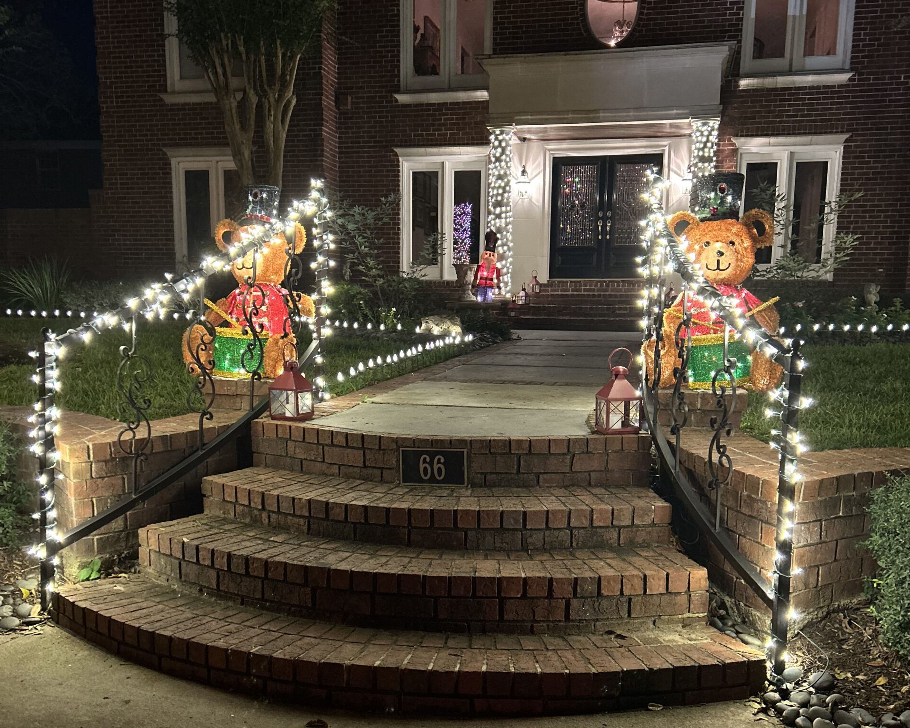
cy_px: 449
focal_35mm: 34
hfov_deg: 52.8
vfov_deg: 43.1
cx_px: 455
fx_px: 916
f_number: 1.5
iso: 500
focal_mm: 5.7
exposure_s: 1/30
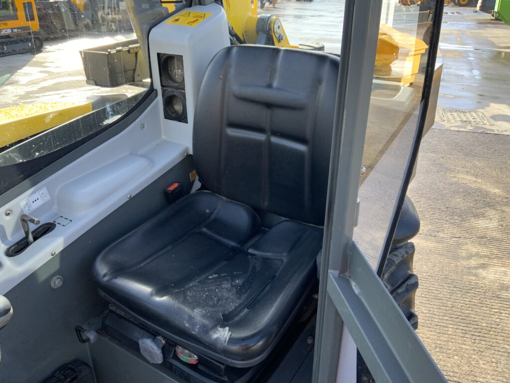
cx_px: 255
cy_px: 192
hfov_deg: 61.7
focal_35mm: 29
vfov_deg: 48.2
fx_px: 427
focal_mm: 3
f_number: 1.8
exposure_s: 1/144
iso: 16
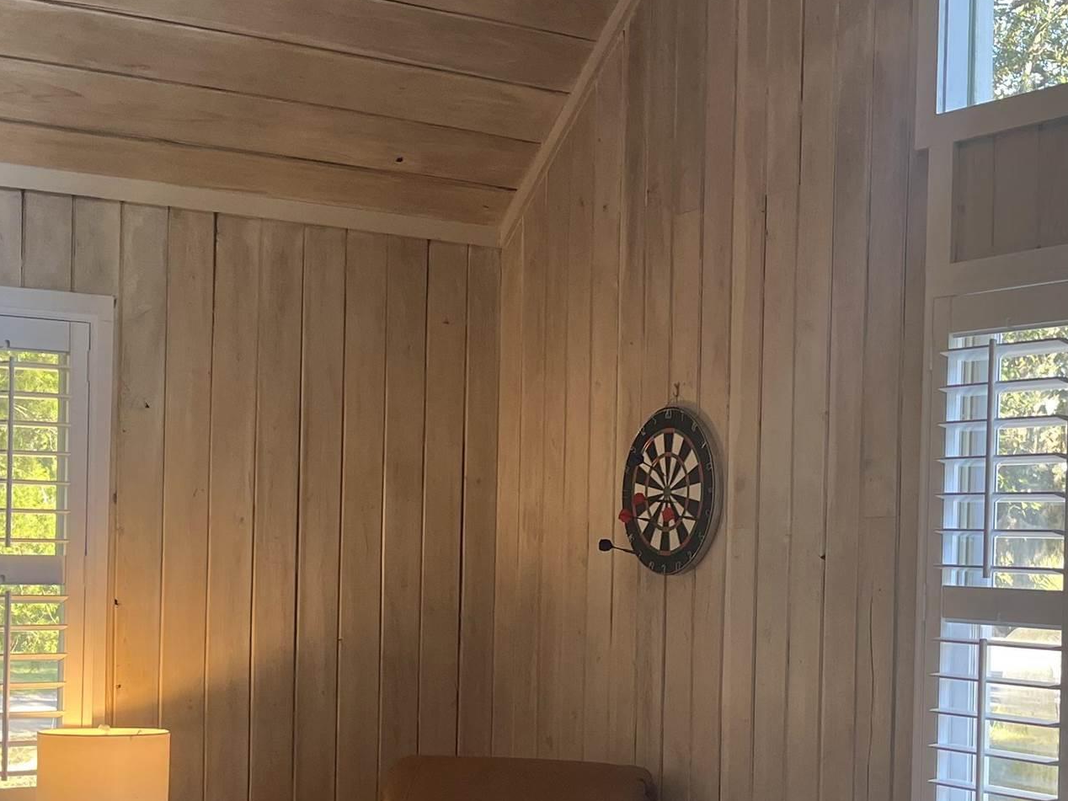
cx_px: 617
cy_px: 569
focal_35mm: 63
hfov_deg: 30.7
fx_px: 1944
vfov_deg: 23.1
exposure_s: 1/120
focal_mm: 5.1
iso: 80
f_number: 1.6
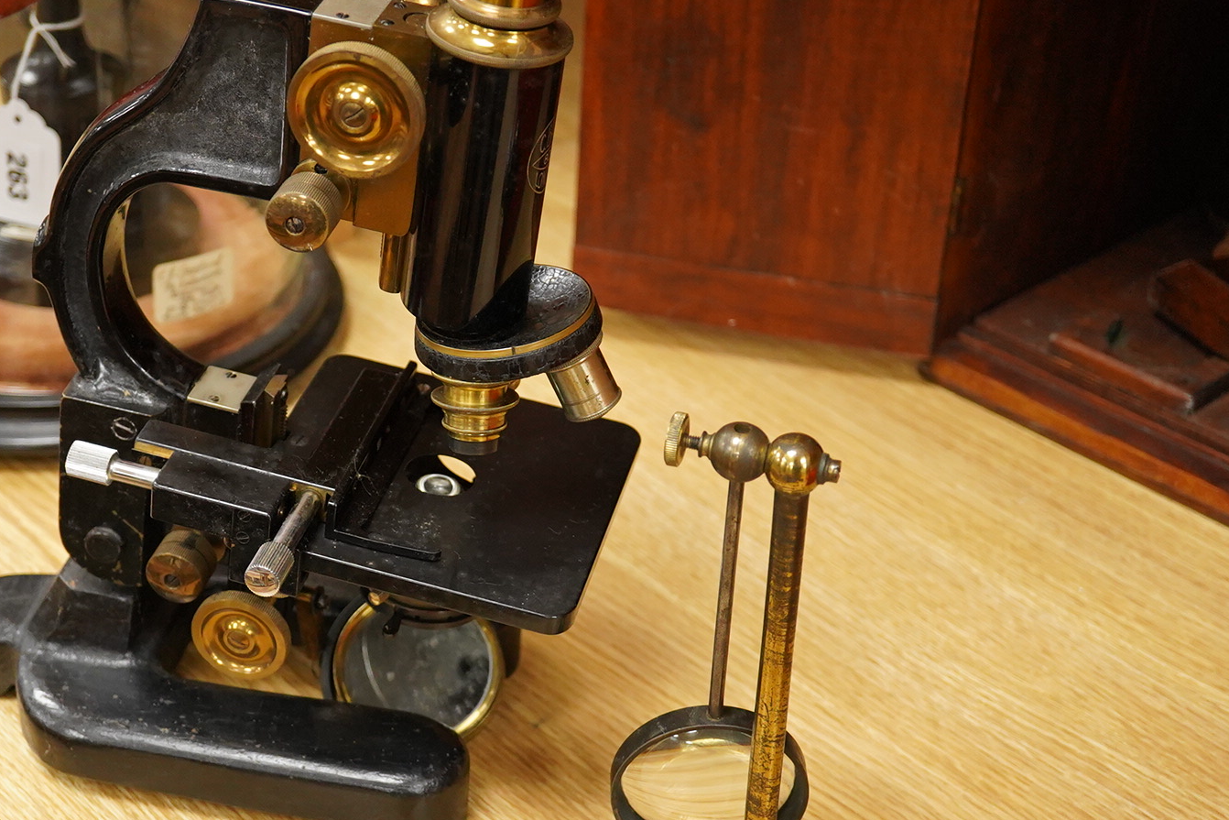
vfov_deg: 20.6
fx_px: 2253
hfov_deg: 30.4
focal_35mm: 66
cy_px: 437
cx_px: 448
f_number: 3.5
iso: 2500
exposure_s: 1/250
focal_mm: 30
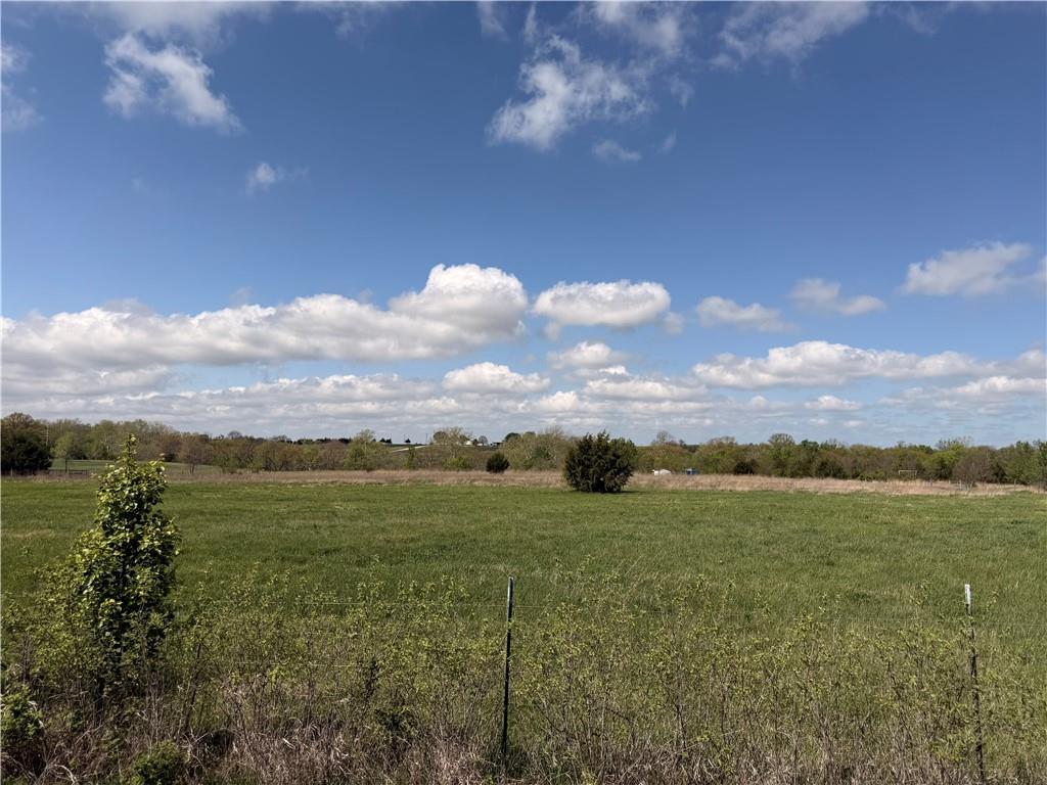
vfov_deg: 56.8
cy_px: 392
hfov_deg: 71.6
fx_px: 726
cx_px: 524
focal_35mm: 24
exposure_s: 1/7353
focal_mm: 6.76
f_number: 1.78
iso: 80
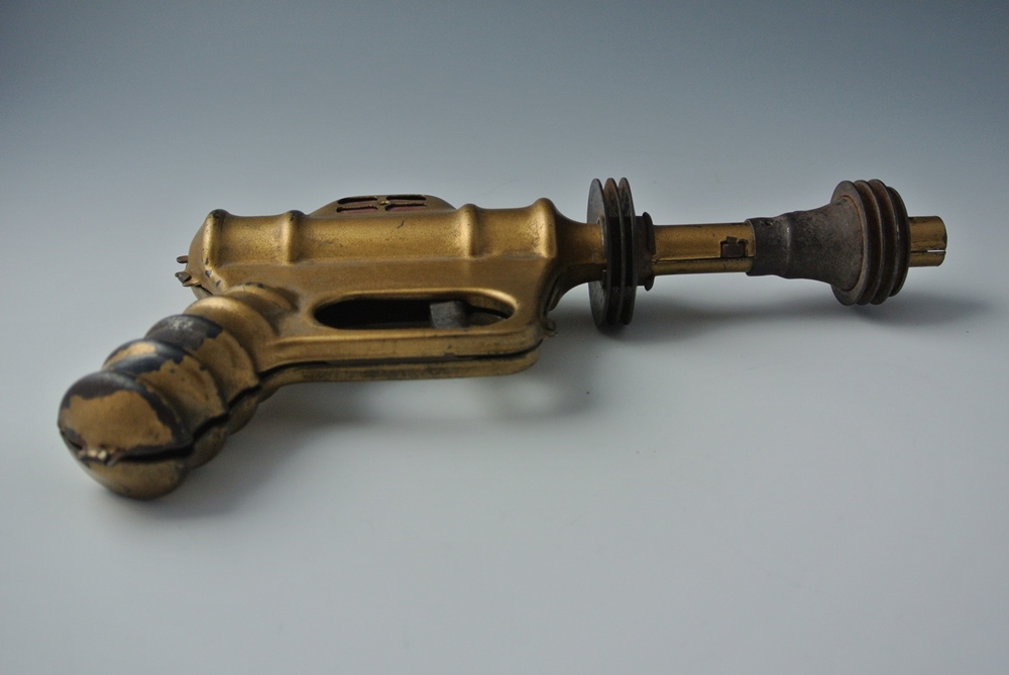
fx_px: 1178
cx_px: 504
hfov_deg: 46.4
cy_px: 338
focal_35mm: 42
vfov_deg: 32.0
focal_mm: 15.7
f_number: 4.2
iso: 360
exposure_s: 1/125
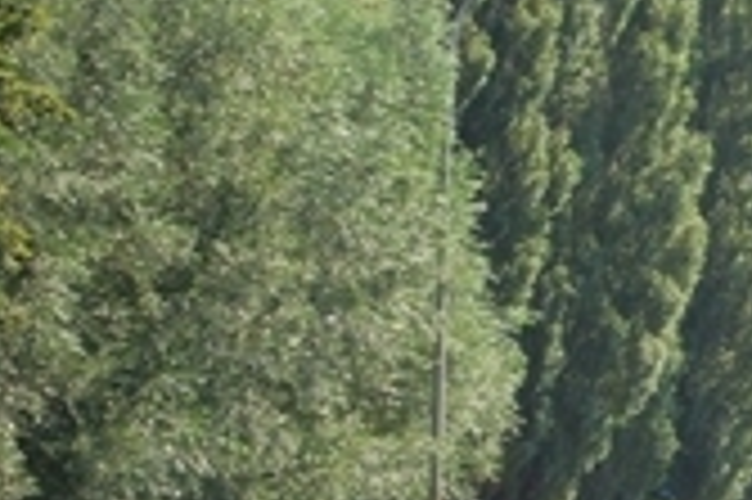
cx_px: 1220
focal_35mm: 297
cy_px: 466
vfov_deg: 4.6
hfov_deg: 6.8
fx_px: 6194
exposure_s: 1/160
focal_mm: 55
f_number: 6.3
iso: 100
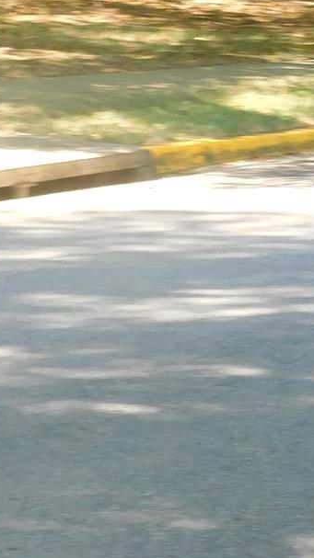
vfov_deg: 9.8
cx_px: 562
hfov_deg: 5.5
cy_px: -77
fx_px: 3215
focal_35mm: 217
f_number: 4
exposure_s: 1/100
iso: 125
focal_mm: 10.4
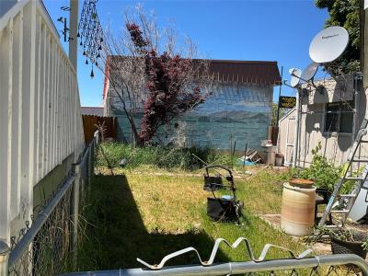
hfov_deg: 61.7
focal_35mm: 29
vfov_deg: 48.2
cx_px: 184
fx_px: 308
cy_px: 138
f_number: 1.8
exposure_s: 1/1311
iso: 25
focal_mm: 3
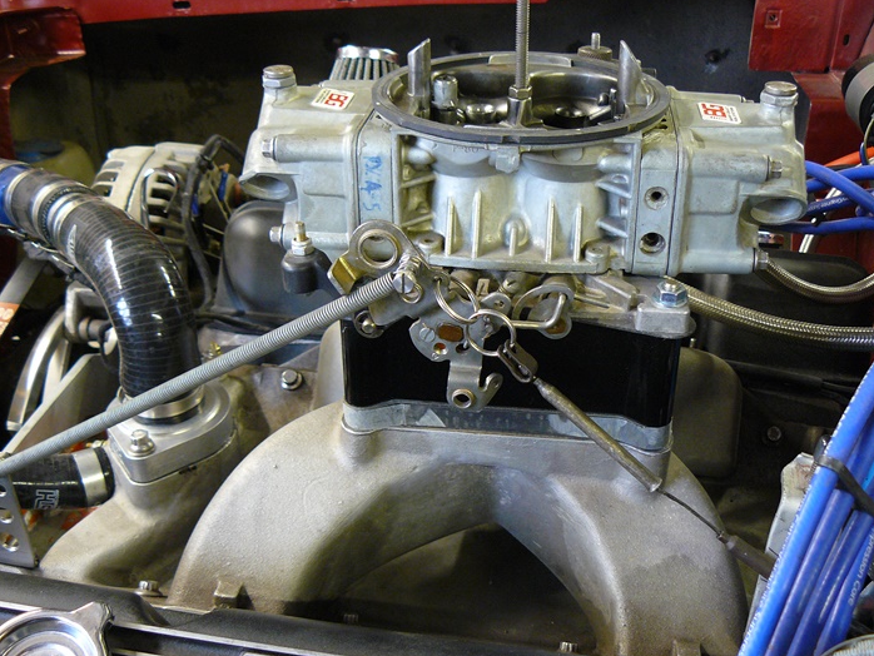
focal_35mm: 38
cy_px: 340
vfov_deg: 37.7
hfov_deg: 49.0
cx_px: 429
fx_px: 960
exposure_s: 1/5
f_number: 2.8
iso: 200
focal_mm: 6
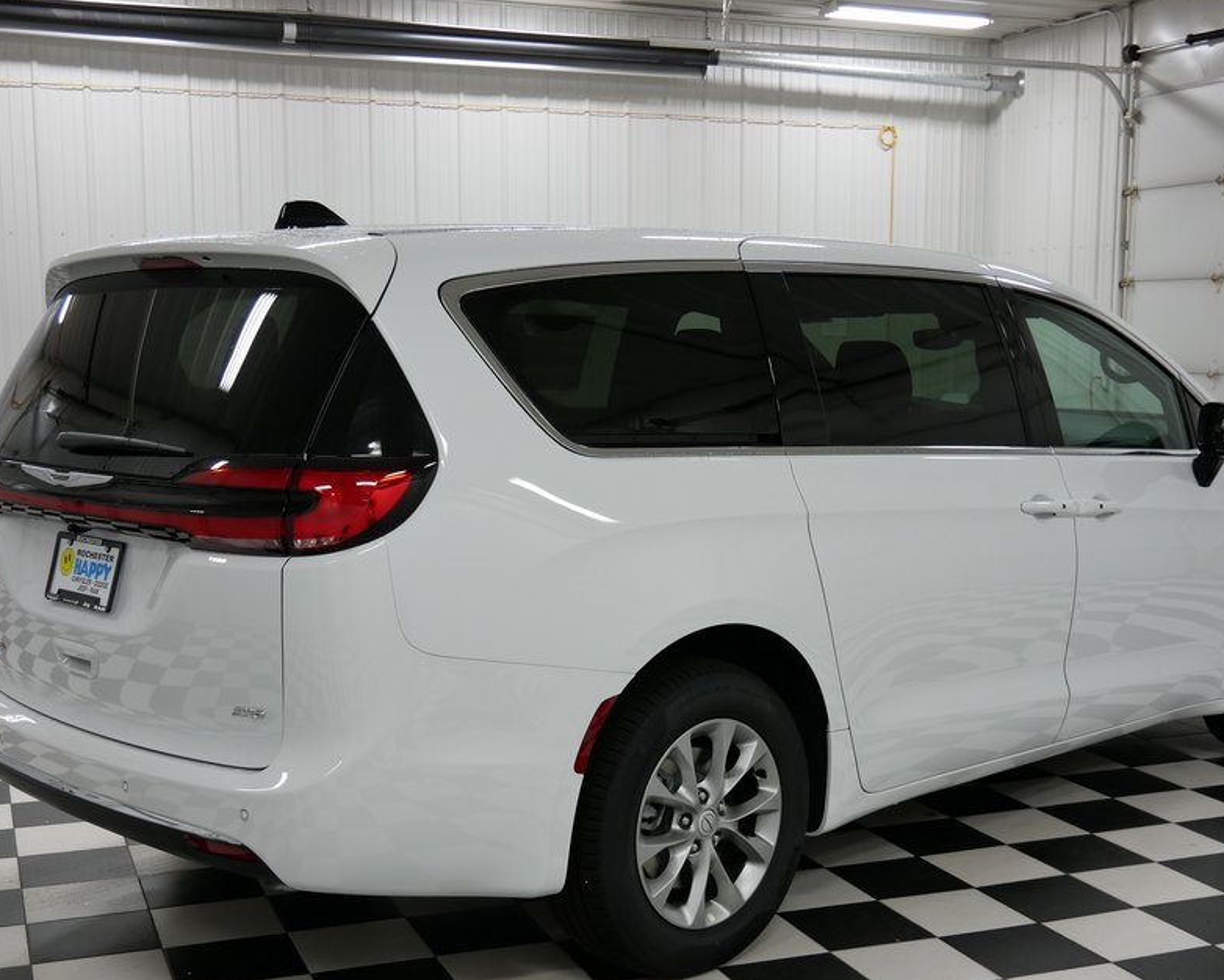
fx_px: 1667
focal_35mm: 46
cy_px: 565
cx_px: 643
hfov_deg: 40.3
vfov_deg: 32.7
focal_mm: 18
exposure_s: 1/60
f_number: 3.9
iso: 320
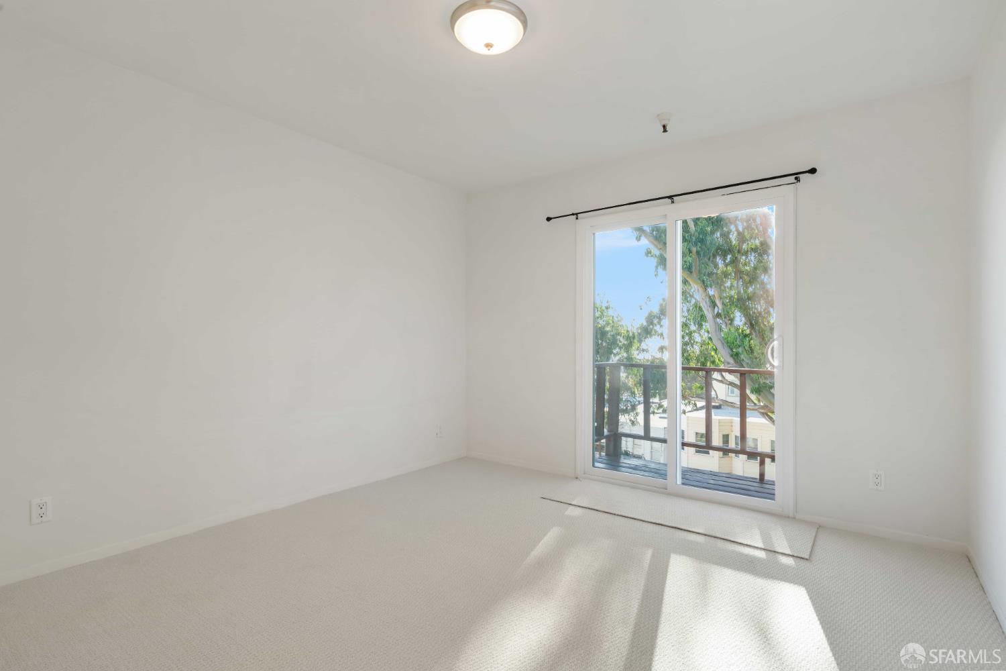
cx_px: 503
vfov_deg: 70.4
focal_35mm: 17
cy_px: 336
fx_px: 475
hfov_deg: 93.3
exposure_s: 1/40
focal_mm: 17
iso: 640
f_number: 10
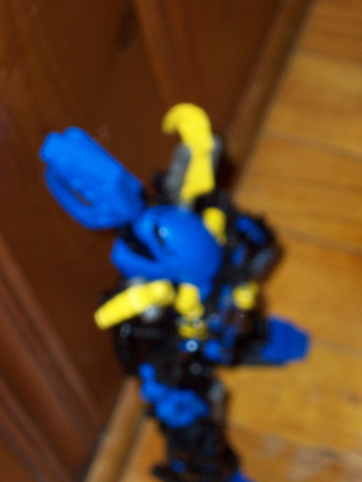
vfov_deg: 17.7
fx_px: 1548
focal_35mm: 111
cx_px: 181
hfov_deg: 13.3
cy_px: 241
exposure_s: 1/90
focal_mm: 16.8
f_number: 4.8
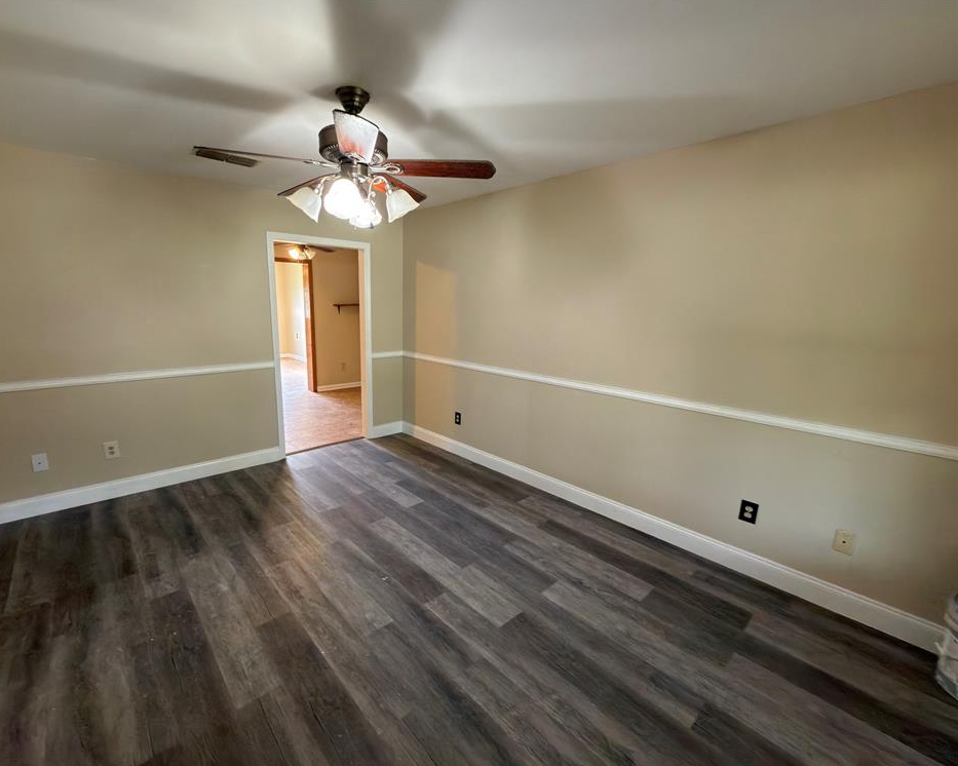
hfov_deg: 96.5
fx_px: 425
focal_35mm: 15
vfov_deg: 84.0
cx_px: 433
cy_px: 390
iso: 250
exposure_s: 1/30
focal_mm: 2.22
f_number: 2.2
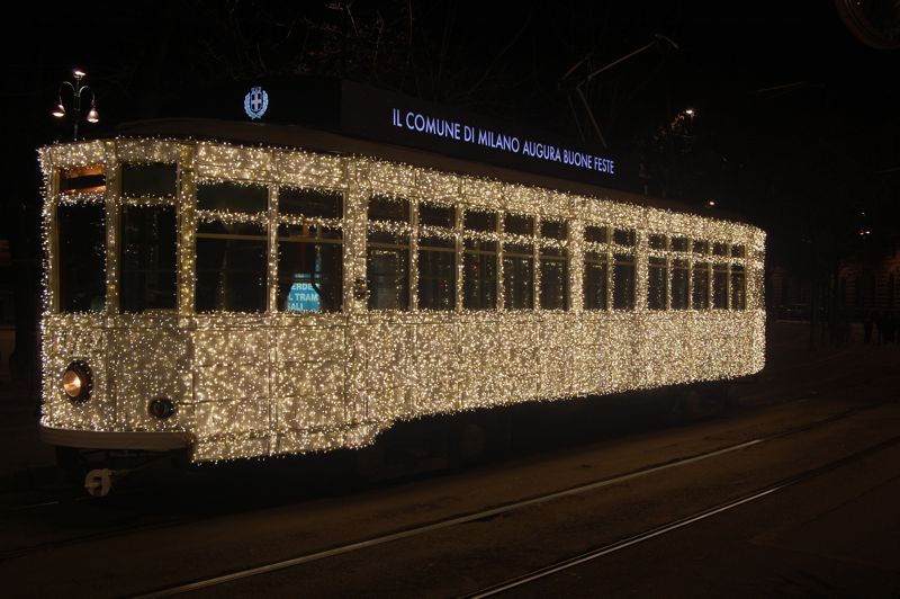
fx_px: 1162
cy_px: 300
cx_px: 450
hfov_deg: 42.4
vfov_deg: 28.9
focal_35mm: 46
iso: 200
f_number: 9
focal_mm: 31
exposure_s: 1/10
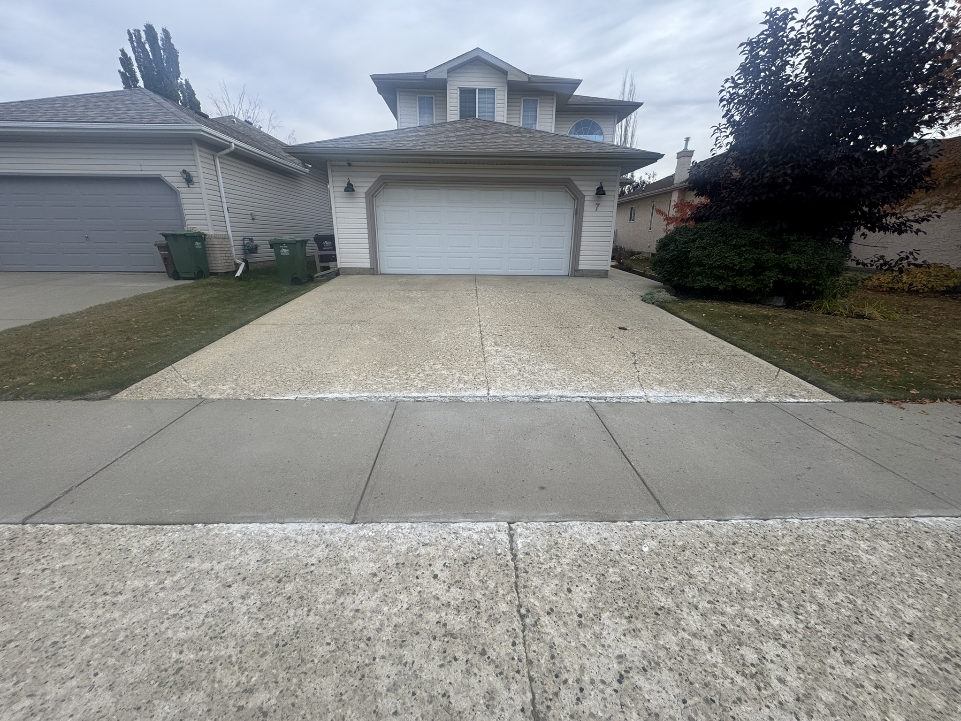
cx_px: 480
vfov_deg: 85.7
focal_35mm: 14
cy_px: 360
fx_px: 389
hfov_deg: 102.1
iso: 50
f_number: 2.2
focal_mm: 2.22
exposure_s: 1/1006
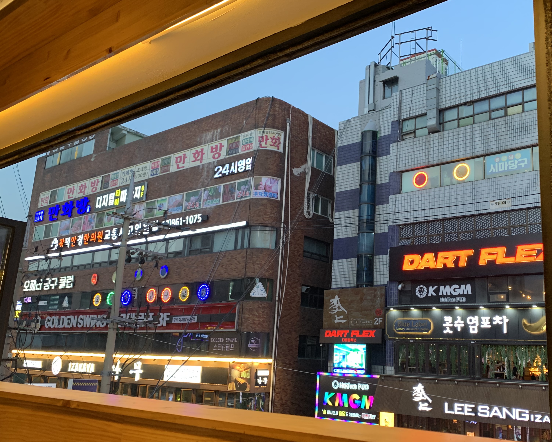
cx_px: 343
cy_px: 229
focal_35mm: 34
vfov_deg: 43.3
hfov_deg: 52.3
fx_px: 555
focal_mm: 4.25
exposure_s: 1/60
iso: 125
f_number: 1.8
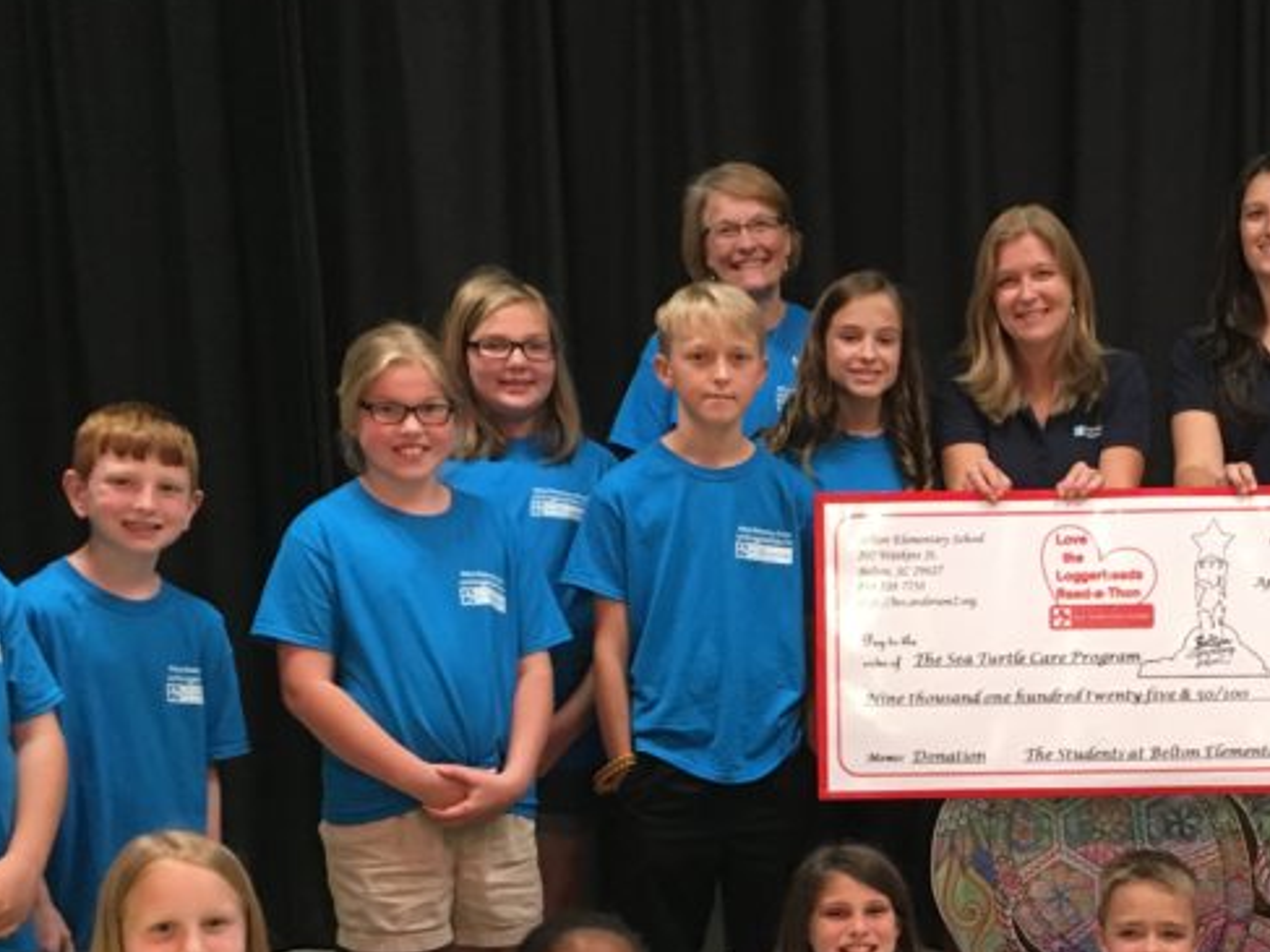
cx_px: 1027
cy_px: 840
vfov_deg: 23.4
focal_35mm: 61
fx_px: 2237
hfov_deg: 30.9
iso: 125
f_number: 2.2
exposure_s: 1/30
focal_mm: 4.15
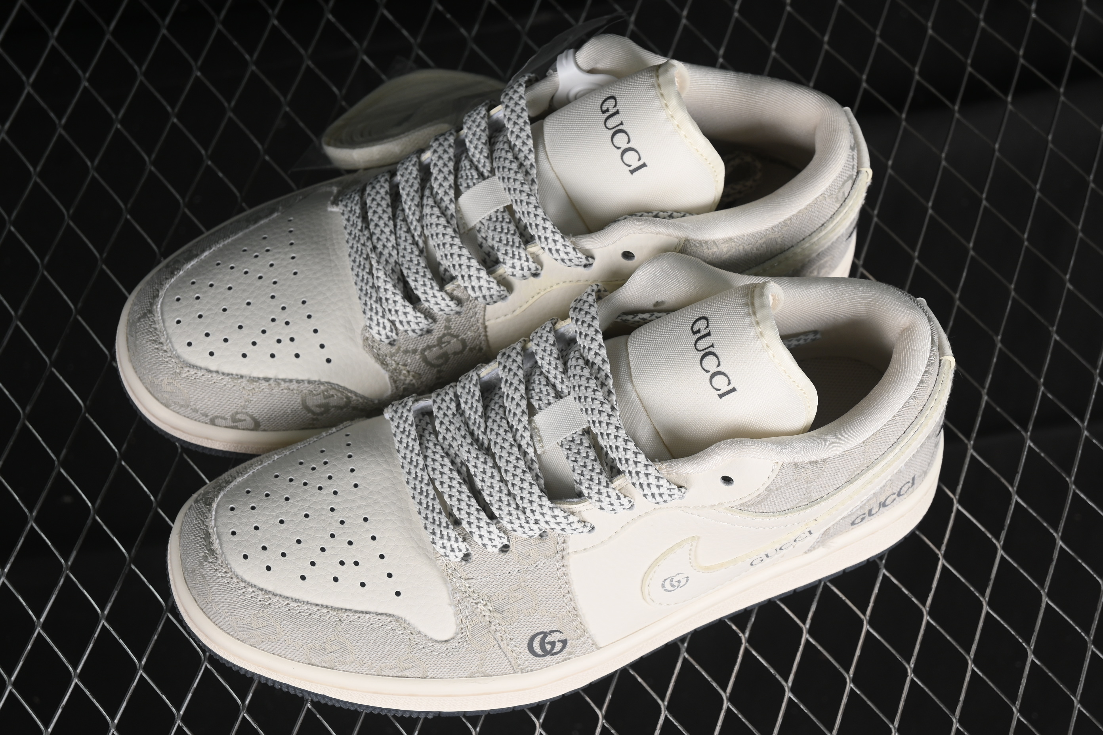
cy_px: 368
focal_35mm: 75
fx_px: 2298
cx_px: 552
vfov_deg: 18.2
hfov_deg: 27.0
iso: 160
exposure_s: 1/80
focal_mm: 50
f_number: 7.1
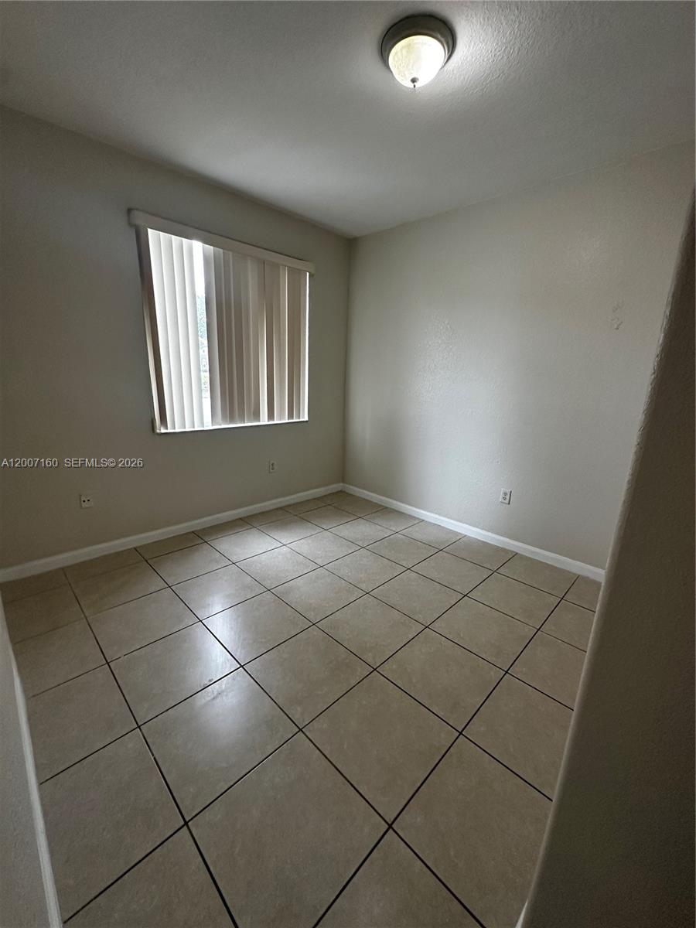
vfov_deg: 102.1
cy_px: 464
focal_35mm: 14
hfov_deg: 85.7
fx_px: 375
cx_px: 348
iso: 200
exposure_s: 1/120
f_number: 2.2
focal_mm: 2.22
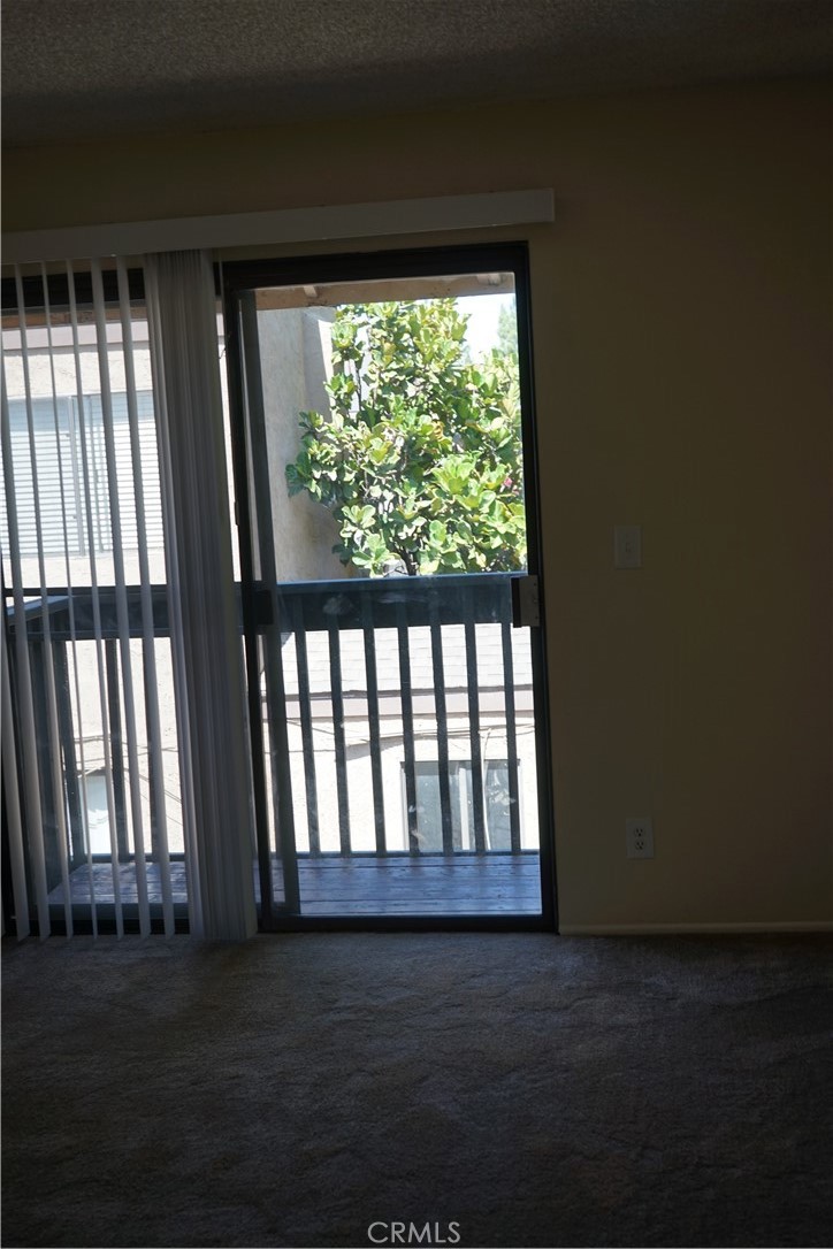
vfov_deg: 45.4
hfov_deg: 31.2
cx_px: 416
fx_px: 1492
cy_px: 624
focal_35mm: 43
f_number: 5.6
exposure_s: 1/80
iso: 100
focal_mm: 43
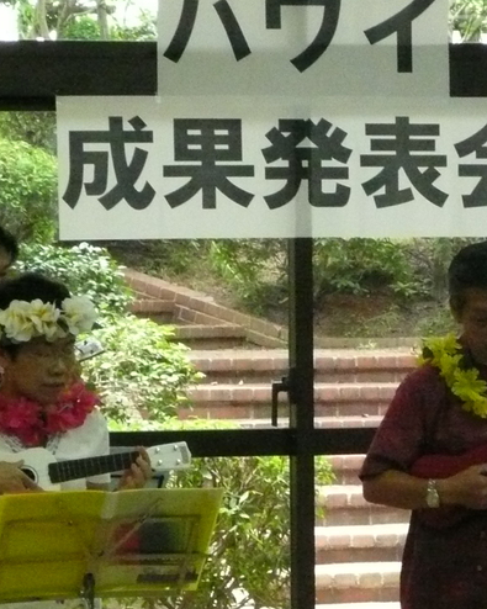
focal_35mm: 226
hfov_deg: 6.8
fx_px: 4073
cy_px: 341
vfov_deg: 8.6
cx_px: 448
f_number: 4.7
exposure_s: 1/80
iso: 800
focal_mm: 15.7
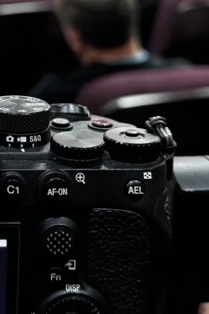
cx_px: -47
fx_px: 793
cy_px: 61
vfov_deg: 22.1
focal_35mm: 91
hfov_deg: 14.5
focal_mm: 6.76
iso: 500
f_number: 1.78
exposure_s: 1/50
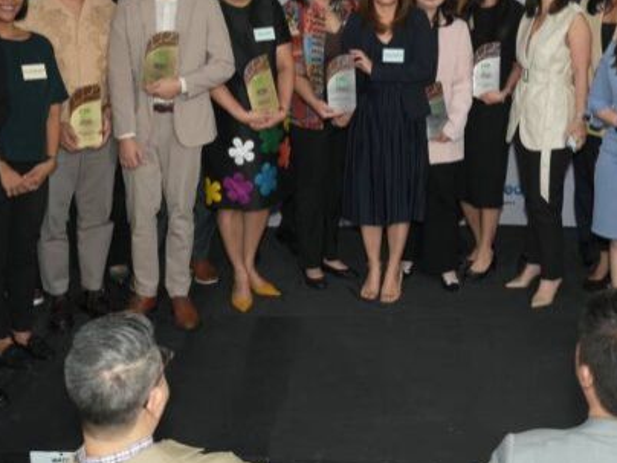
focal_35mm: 58
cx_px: 359
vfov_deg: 24.9
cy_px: 102
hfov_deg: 33.2
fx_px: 1034
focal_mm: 33
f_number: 5.6
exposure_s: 1/100
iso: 1250
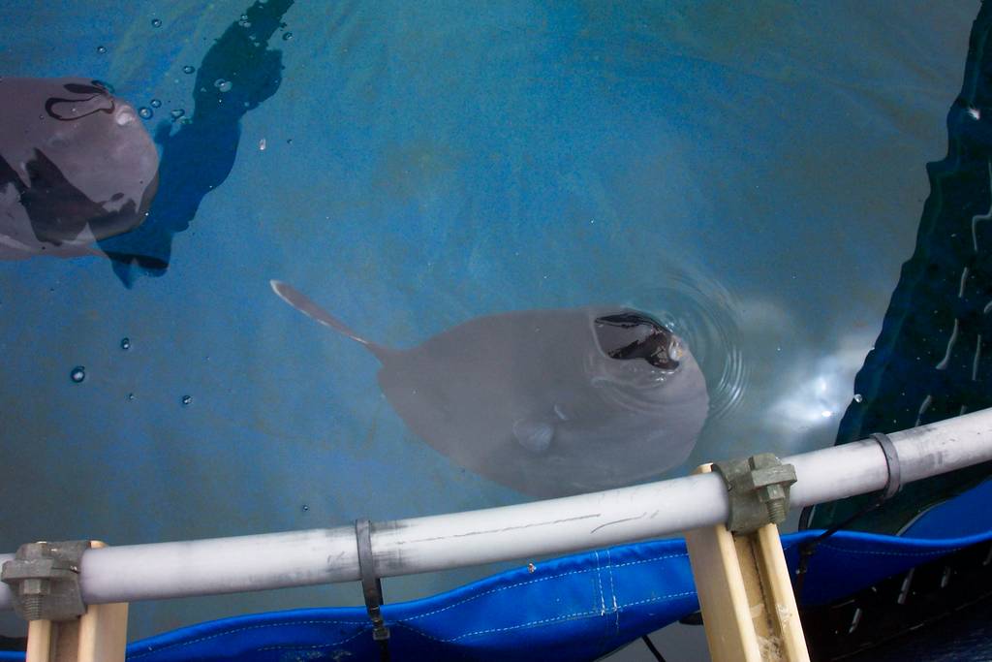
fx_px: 965
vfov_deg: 37.9
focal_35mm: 35
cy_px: 331
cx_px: 496
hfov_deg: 54.4
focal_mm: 7.5
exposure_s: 1/90
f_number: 9.5
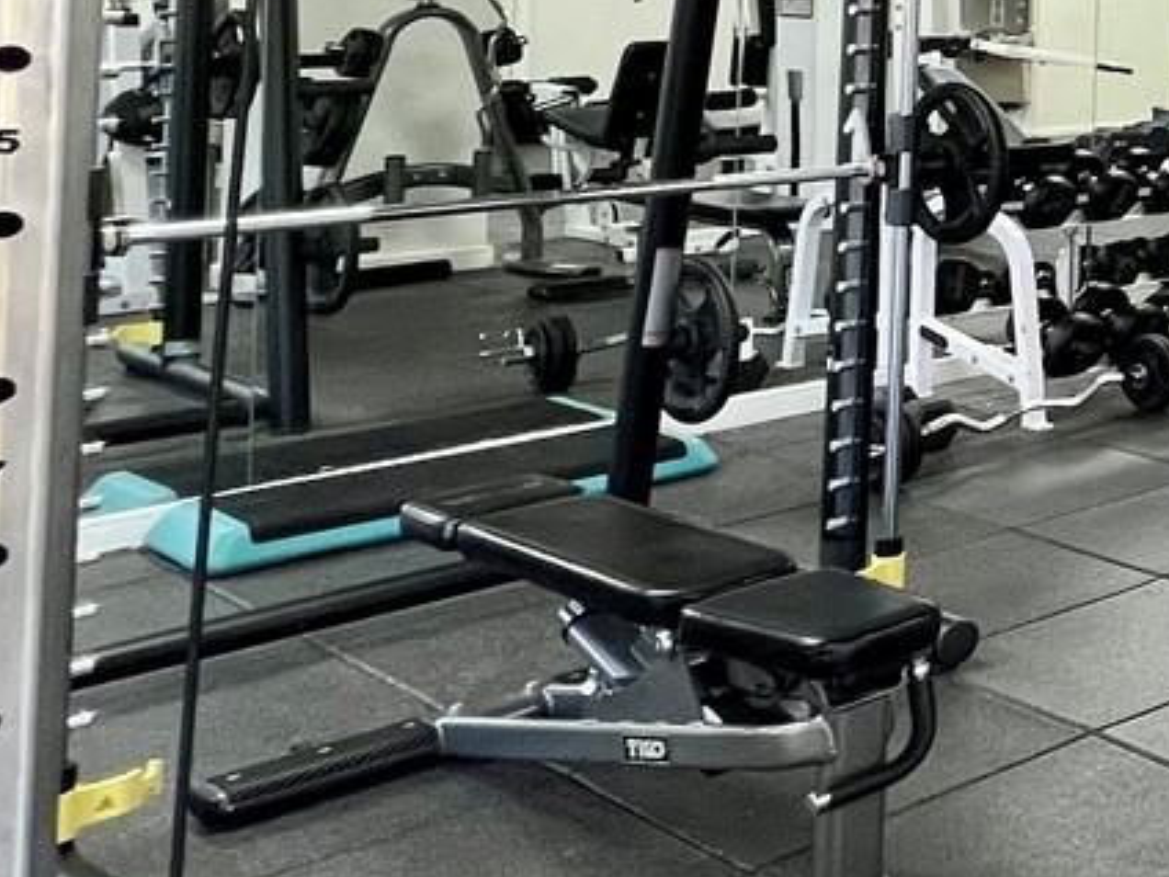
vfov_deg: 27.6
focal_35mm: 49
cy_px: -44
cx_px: 1958
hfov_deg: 24.3
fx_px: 1655
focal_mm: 1.57
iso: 200
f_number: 1.8
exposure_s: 1/120
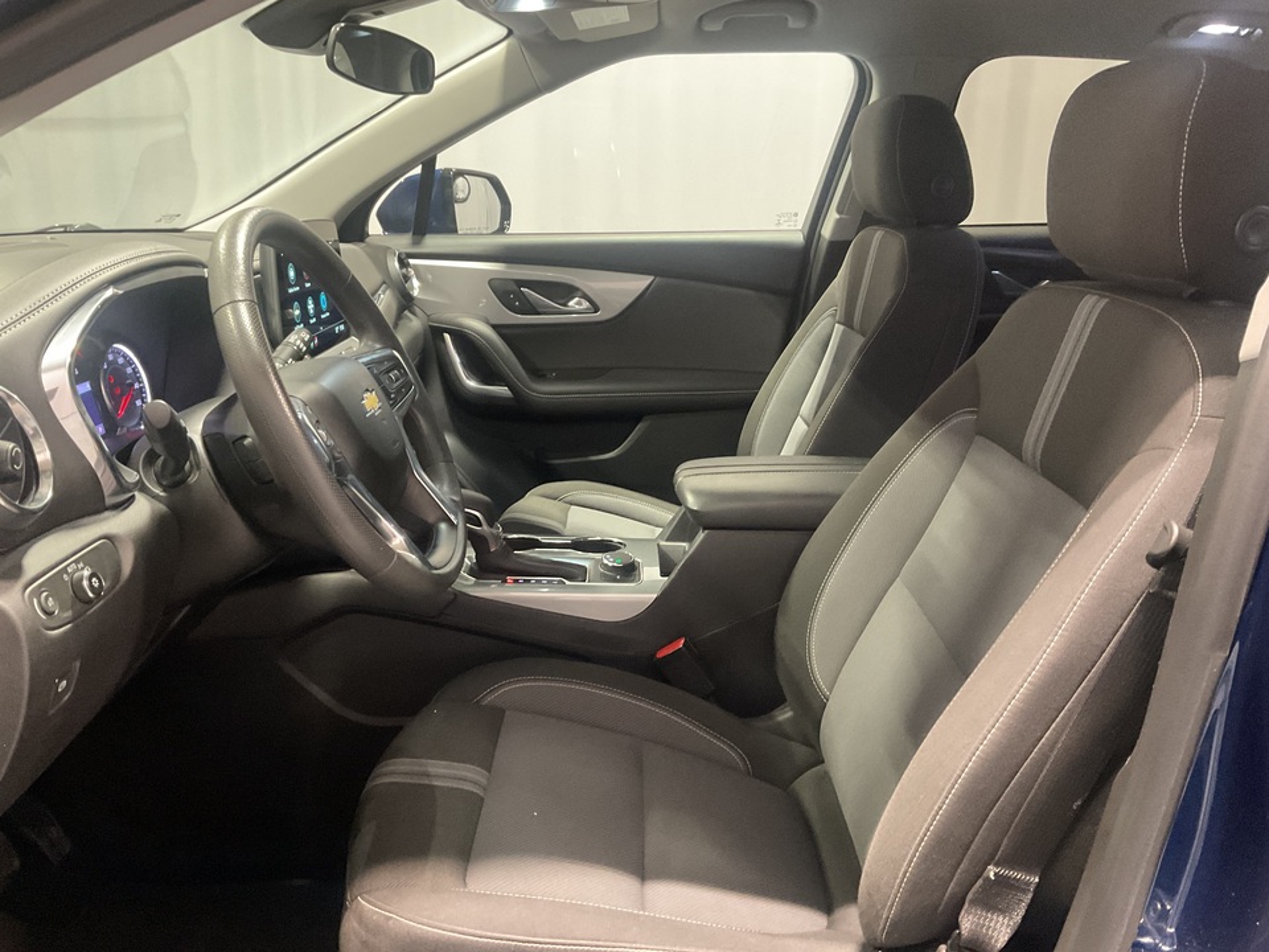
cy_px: 476
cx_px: 634
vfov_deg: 48.2
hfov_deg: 61.7
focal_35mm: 29
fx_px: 1063
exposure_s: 1/30
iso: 250
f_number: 1.8
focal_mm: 3
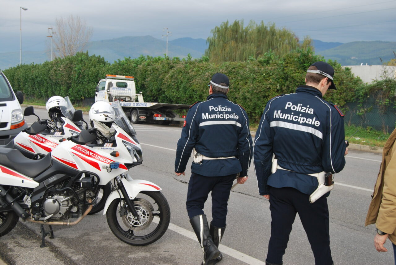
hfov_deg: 43.6
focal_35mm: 45
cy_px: 132
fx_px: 496
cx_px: 198
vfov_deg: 29.9
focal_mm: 30
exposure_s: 1/160
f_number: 6.3
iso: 100
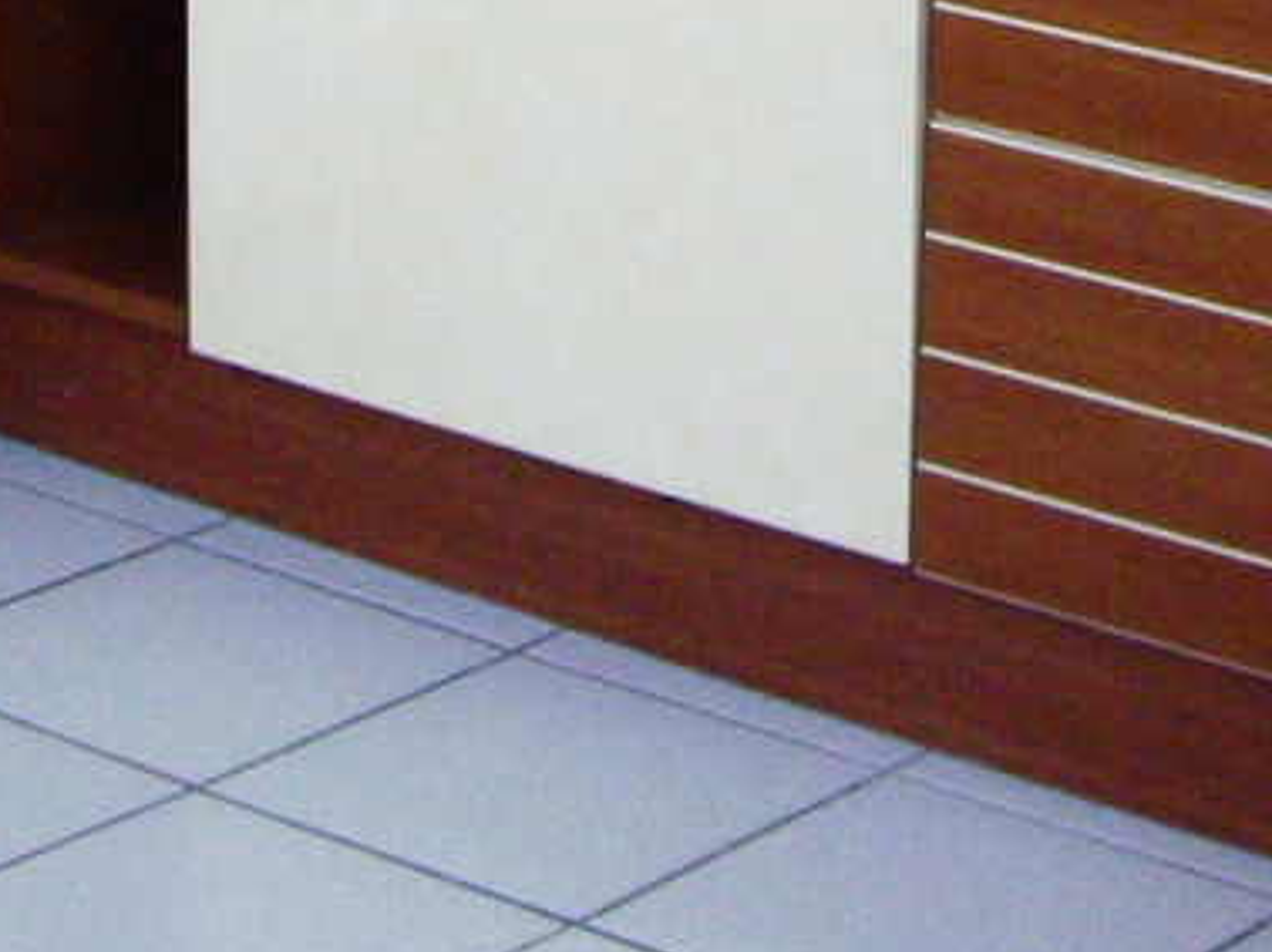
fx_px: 5912
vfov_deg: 8.8
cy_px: -841
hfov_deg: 12.3
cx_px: 791
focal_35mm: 161
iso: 400
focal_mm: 7.9
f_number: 2.8
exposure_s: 1/80
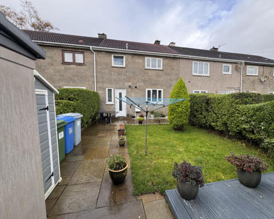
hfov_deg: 96.5
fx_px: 122
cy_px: 111
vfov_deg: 84.1
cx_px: 149
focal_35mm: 15
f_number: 2.2
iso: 40
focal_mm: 2.22
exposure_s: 1/223
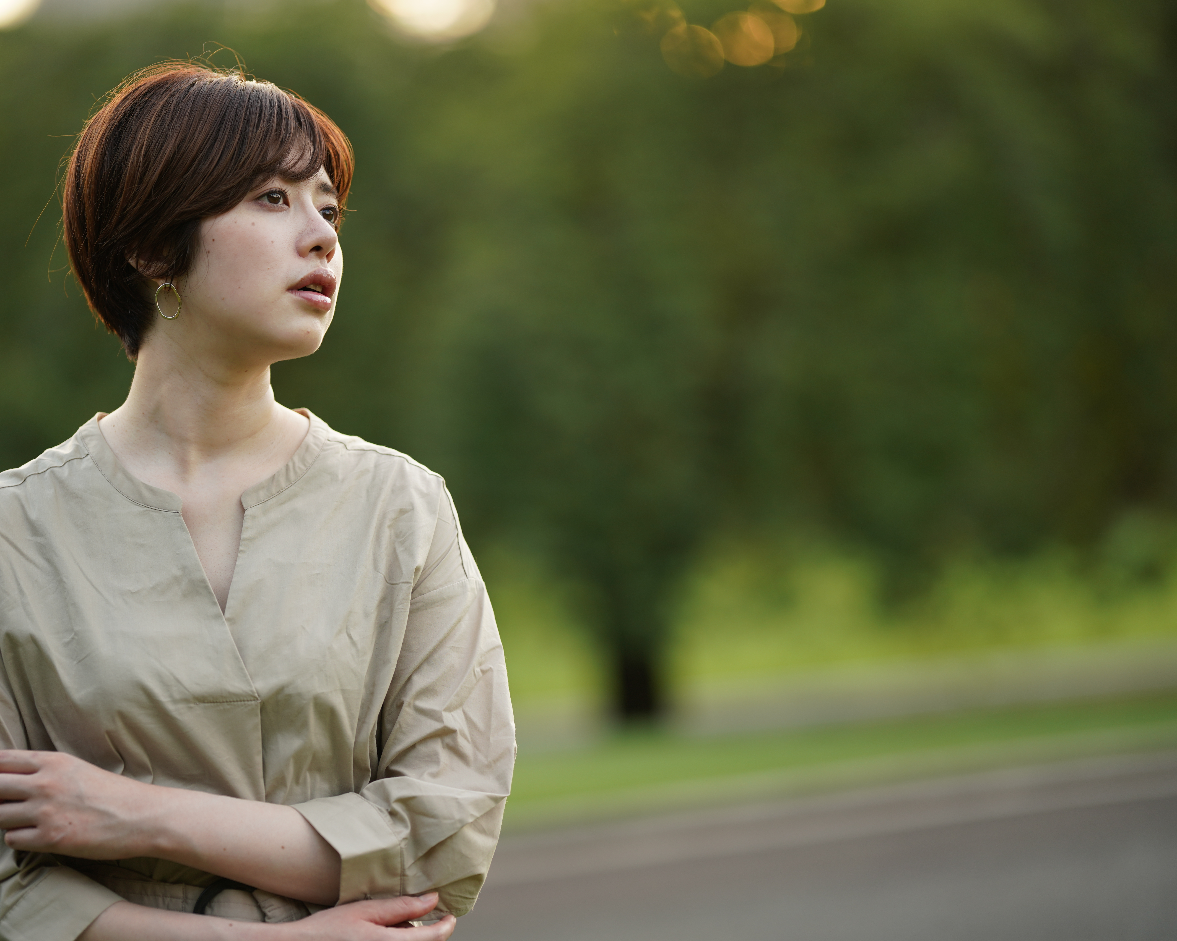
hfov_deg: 20.0
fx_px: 3344
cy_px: 471
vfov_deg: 16.0
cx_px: 535
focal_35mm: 96
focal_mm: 85
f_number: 1.4
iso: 100
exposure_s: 1/320
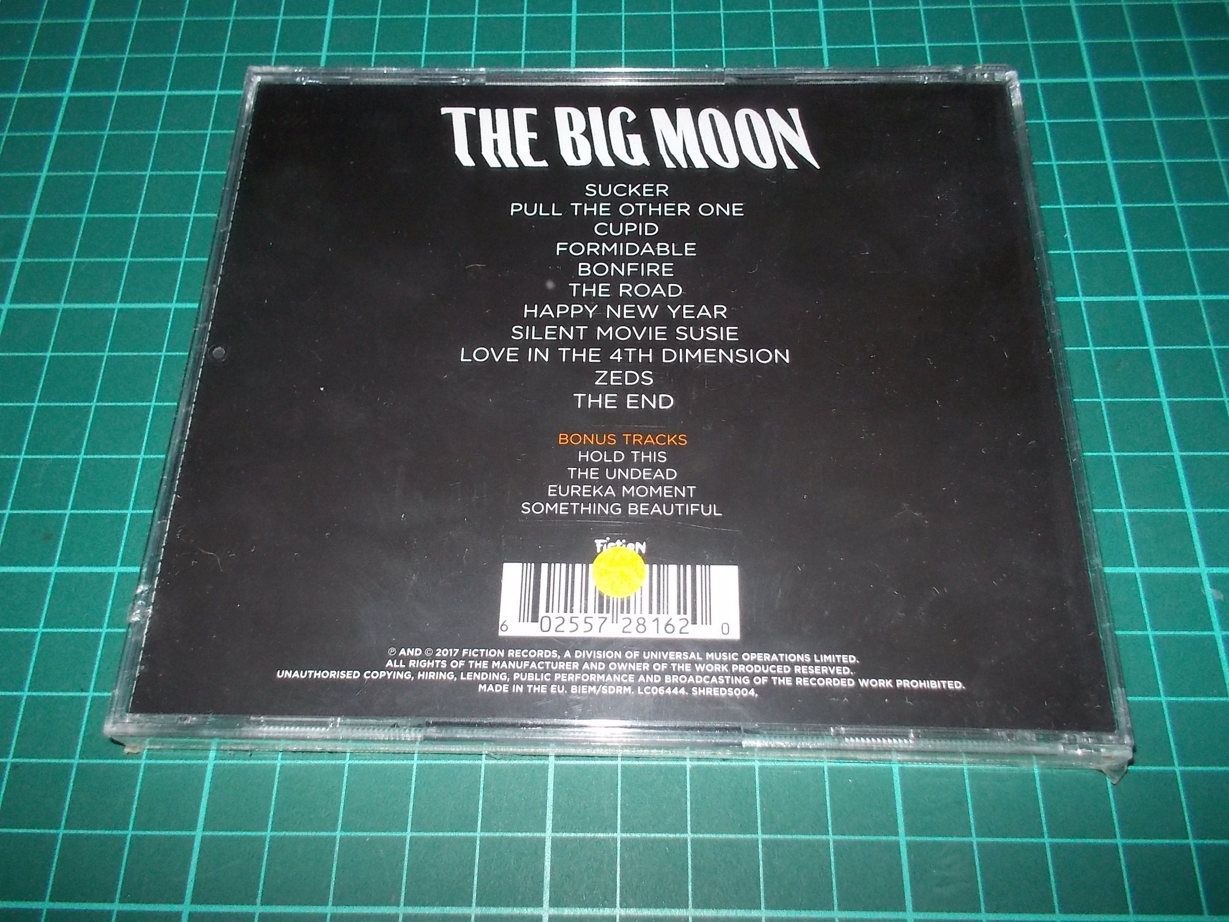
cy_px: 461
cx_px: 614
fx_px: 1030
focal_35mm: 29
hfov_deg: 61.7
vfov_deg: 48.2
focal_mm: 4.1
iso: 200
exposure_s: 1/30
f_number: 3.3
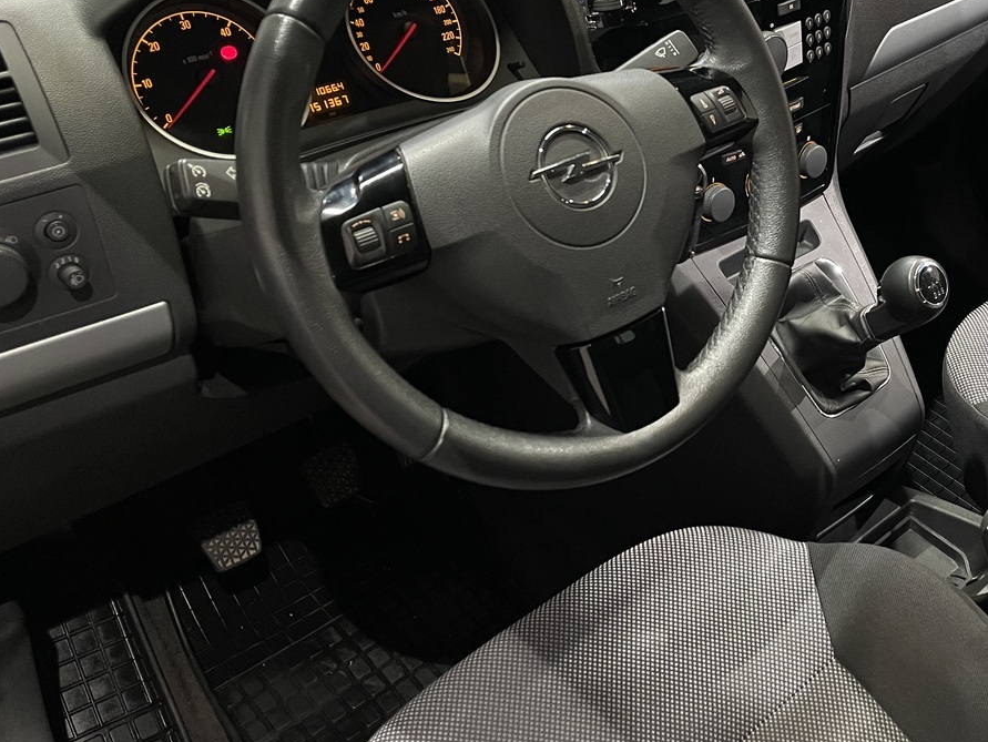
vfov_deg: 34.2
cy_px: 282
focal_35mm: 42
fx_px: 1199
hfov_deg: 43.5
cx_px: 724
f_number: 1.6
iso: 160
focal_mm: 4.2
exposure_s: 1/50
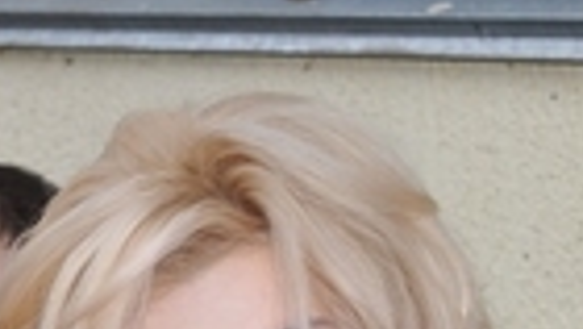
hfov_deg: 11.9
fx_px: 2785
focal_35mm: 180
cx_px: 187
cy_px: 602
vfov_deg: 6.6
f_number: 4.5
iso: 200
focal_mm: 40
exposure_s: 1/60
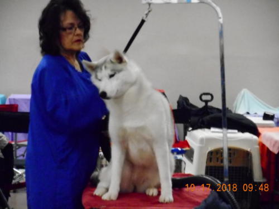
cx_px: 140
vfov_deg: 9.7
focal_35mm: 153
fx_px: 1233
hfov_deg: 12.9
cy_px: 104
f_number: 6.2
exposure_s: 1/13
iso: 1600
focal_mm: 27.4
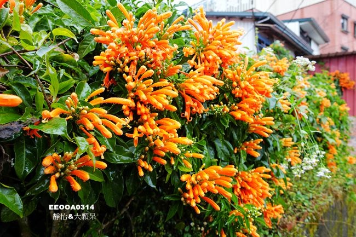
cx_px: 178
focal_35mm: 24
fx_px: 237
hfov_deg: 73.8
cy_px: 118
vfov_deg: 53.1
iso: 125
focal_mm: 8.8
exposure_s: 1/80
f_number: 2.8
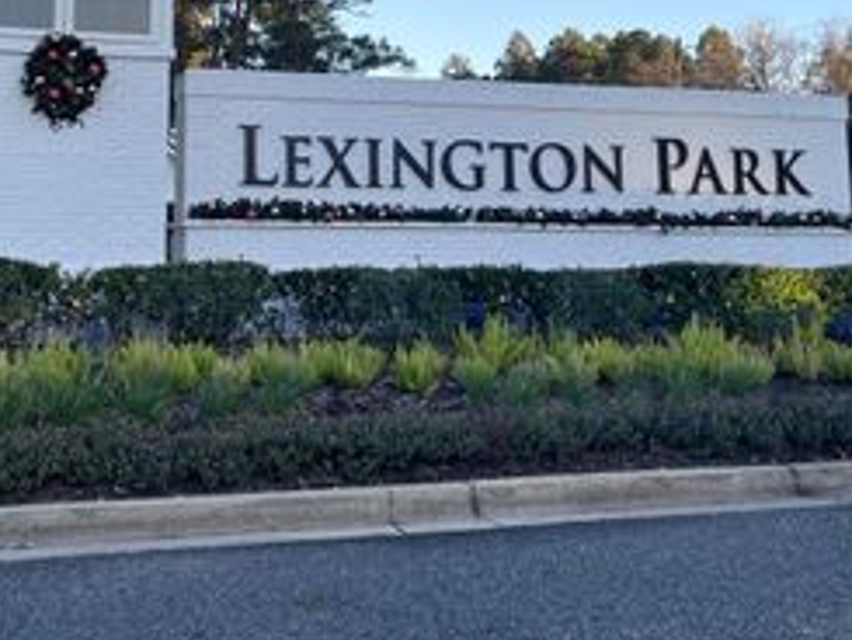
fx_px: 1305
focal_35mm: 53
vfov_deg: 26.6
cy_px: 57
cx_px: 306
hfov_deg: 35.9
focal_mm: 5.7
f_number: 1.5
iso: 50
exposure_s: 1/827
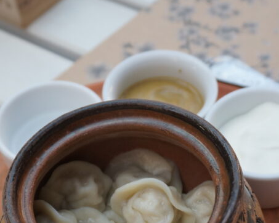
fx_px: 578
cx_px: 118
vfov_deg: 21.6
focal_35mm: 70
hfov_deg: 27.1
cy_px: 178
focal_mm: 22
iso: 500
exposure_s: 1/160
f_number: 4
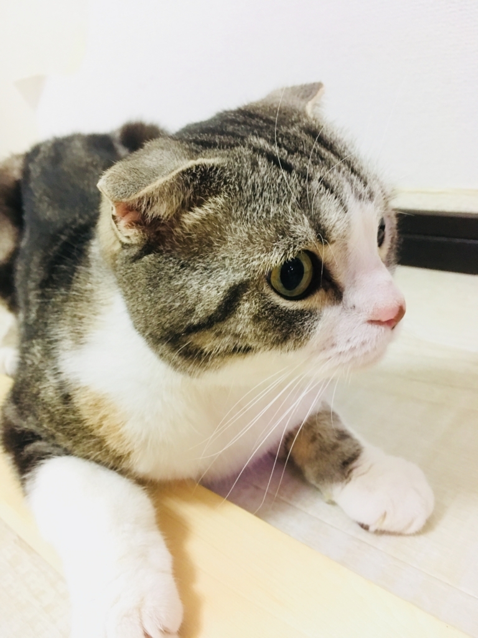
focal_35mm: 29
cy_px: 319
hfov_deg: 48.2
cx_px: 239
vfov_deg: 61.7
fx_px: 534
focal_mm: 4.15
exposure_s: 1/24
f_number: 2.2
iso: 200
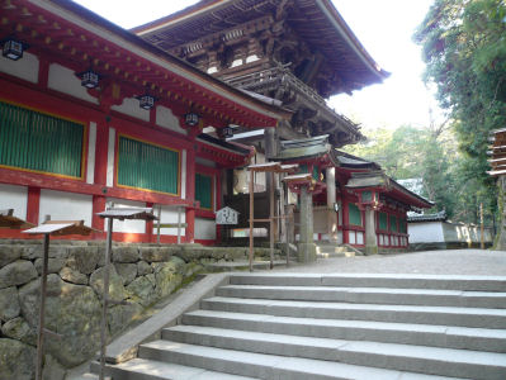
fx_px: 410
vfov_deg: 49.8
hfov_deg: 63.4
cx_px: 253
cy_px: 190
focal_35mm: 28
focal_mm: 4.6
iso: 125
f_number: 2.8
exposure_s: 1/30
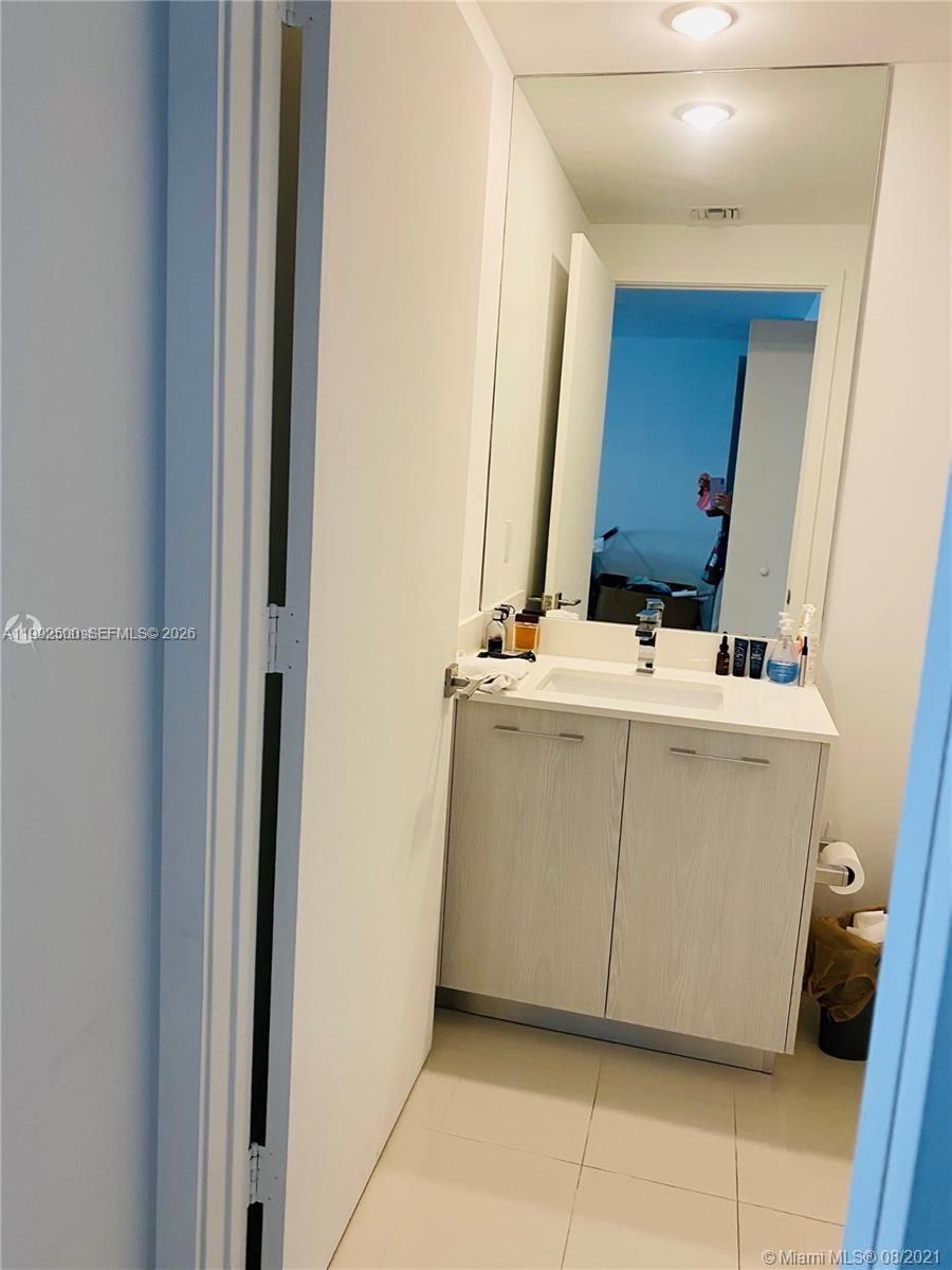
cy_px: 635
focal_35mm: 26
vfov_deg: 67.3
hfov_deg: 53.1
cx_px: 476
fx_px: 953
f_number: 1.8
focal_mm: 4.25
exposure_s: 1/60
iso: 100
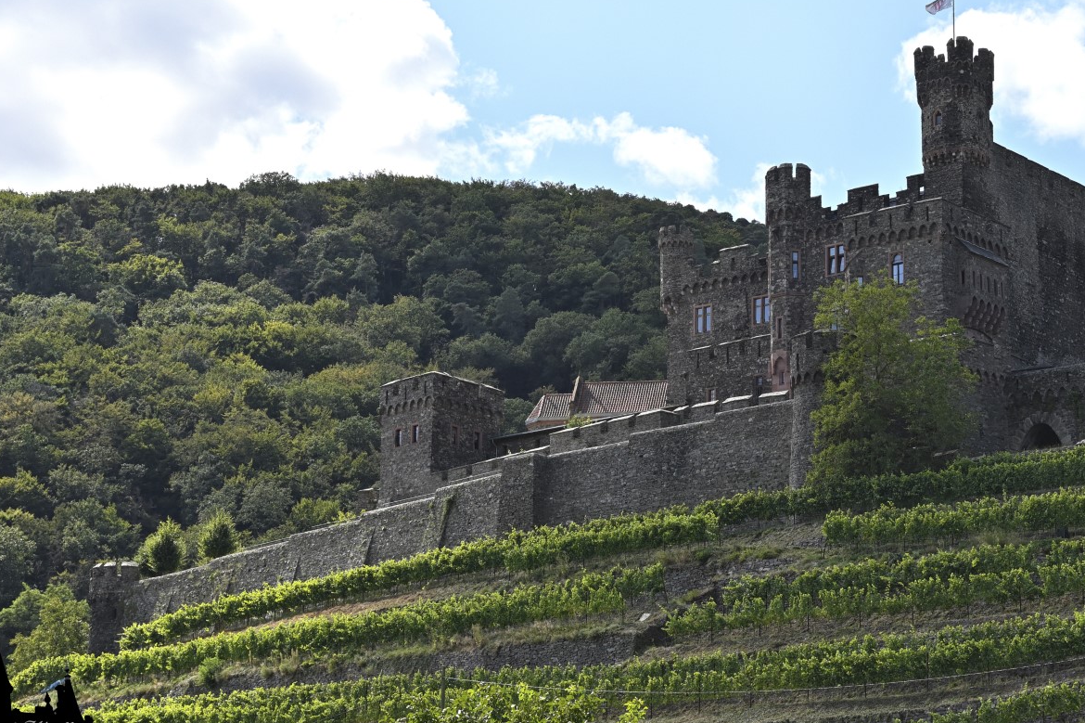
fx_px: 2591
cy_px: 281
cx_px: 699
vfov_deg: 15.9
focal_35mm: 86
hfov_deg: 23.6
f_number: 6.3
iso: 200
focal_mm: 62
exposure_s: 1/640
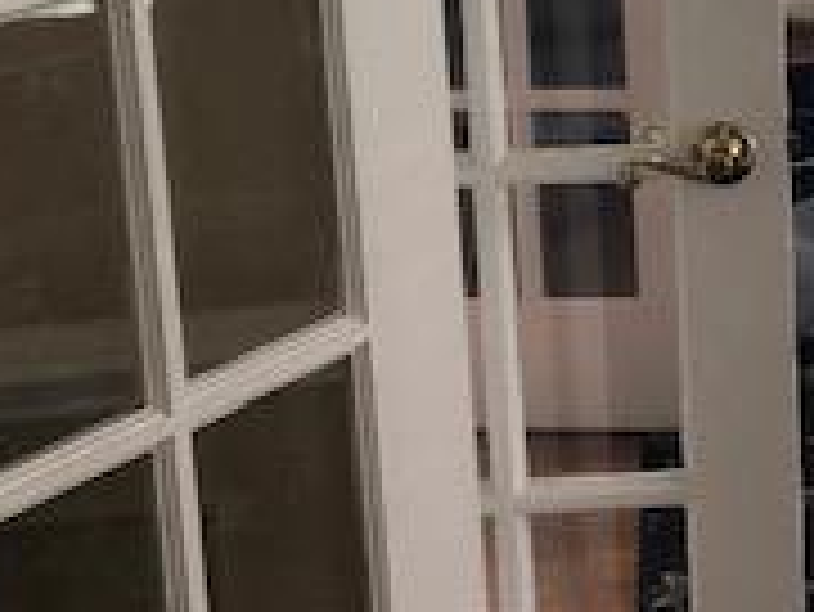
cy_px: -144
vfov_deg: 14.4
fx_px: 2330
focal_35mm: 99
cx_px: 1318
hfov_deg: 17.3
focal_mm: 3.99
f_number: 1.8
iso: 50
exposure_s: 1/15
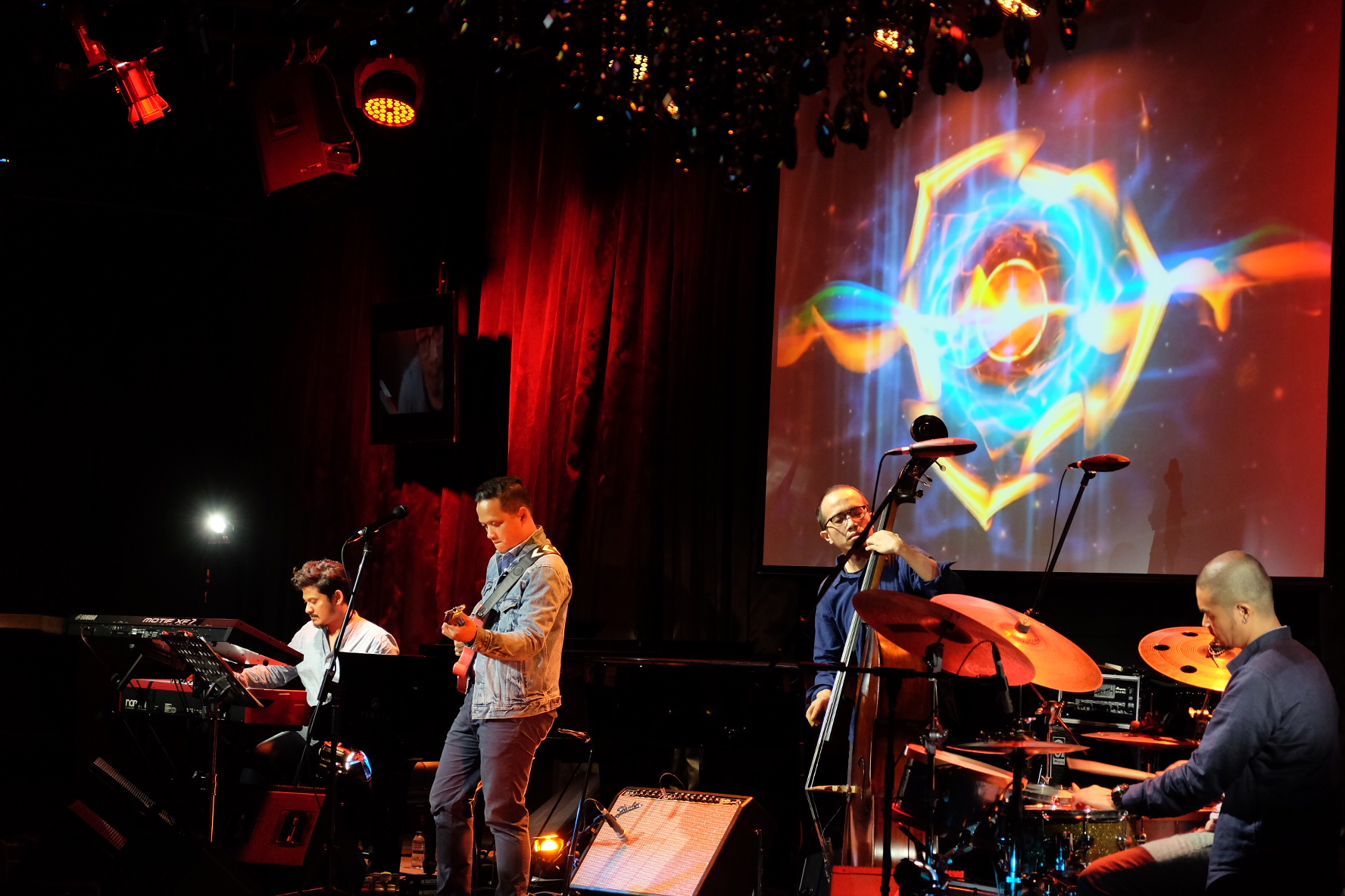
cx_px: 672
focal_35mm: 83
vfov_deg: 16.5
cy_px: 448
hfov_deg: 24.5
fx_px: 3101
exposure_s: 1/60
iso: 2000
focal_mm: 55
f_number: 4
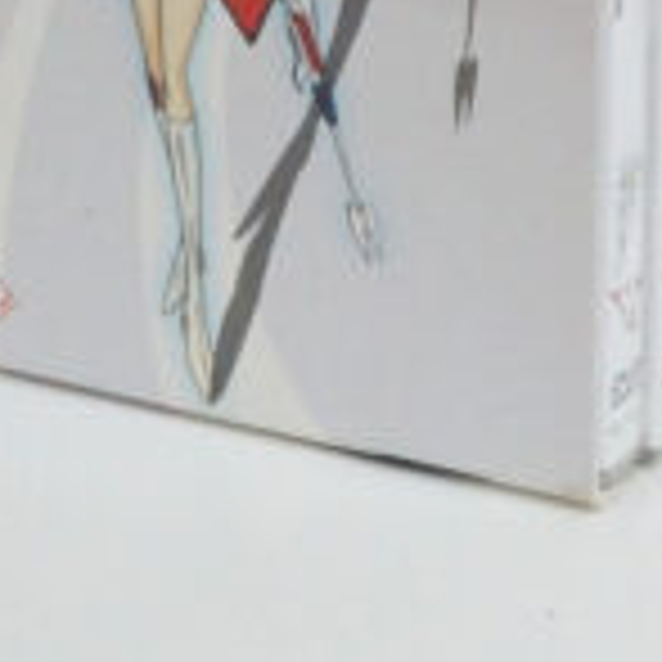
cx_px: 329
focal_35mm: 78
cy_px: -254
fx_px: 1688
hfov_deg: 22.2
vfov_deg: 19.9
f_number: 8
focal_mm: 20
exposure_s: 1/60
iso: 2500
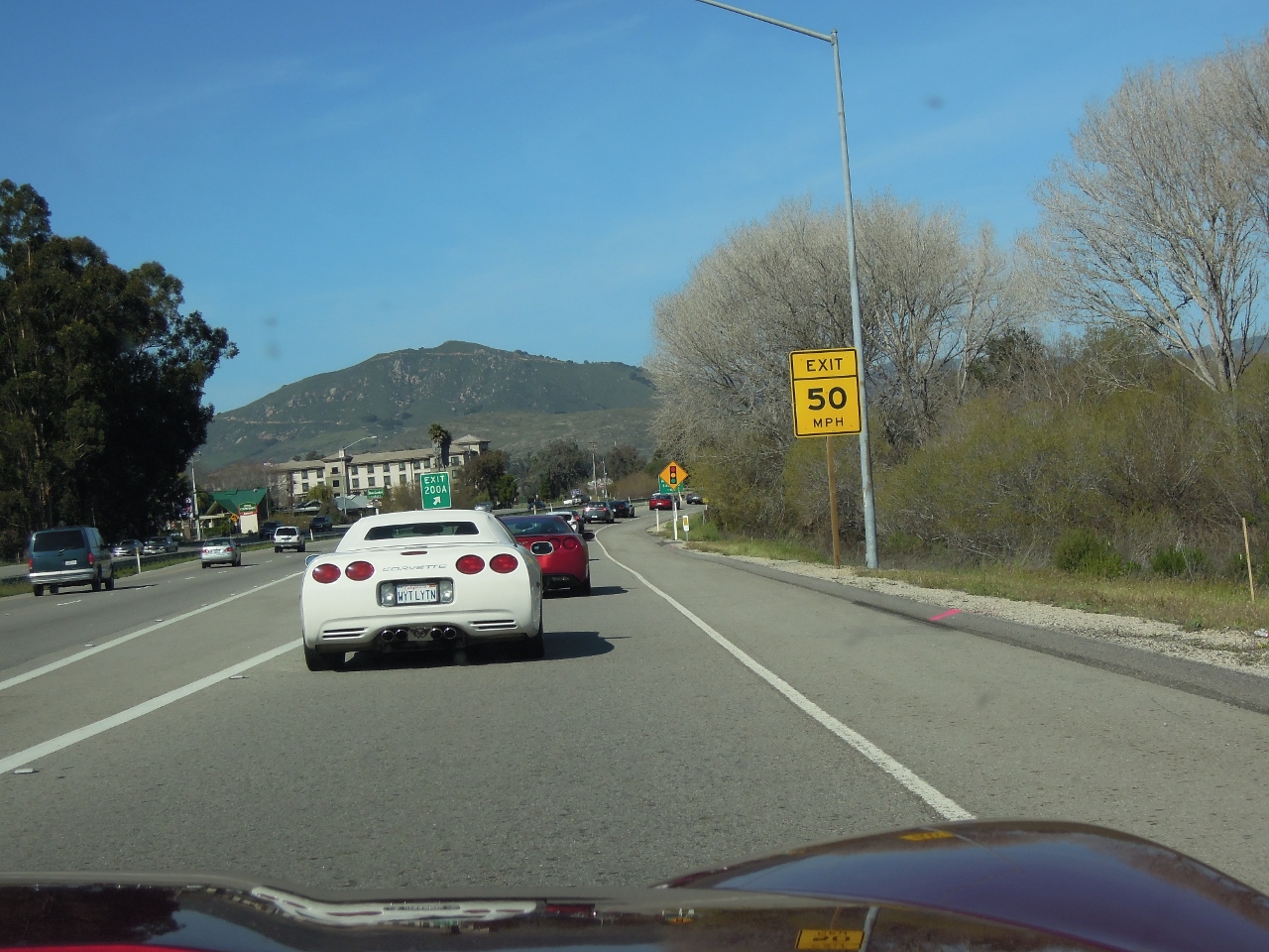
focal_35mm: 62
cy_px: 476
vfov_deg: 23.7
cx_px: 634
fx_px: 2273
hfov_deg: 31.2
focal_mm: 11.1
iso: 160
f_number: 4.2
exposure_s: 1/1250
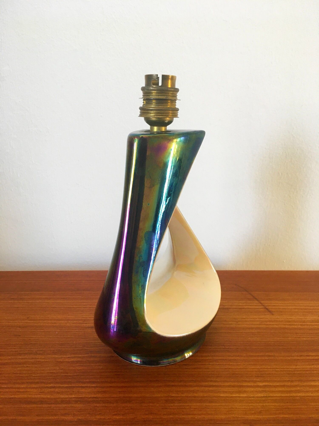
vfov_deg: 61.7
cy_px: 213
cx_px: 160
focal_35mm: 29
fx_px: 356
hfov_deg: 48.2
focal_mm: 4.15
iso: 64
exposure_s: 1/33
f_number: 2.2
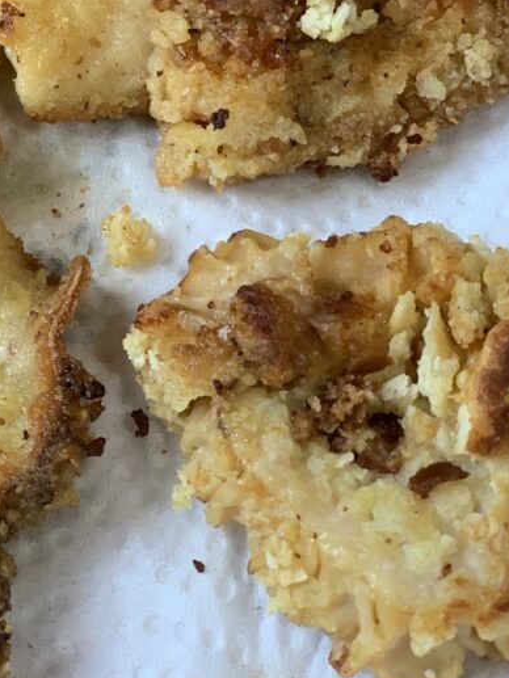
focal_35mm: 103
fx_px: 2019
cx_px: 80
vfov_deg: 18.7
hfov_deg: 14.3
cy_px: 60
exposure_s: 1/60
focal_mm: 6
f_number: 2.4
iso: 125
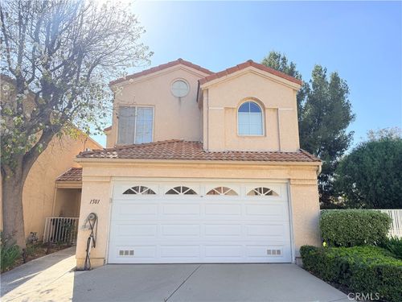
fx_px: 279
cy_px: 151
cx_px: 201
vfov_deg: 56.8
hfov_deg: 71.6
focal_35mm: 24
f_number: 1.78
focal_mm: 6.76
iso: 100
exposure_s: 1/1385
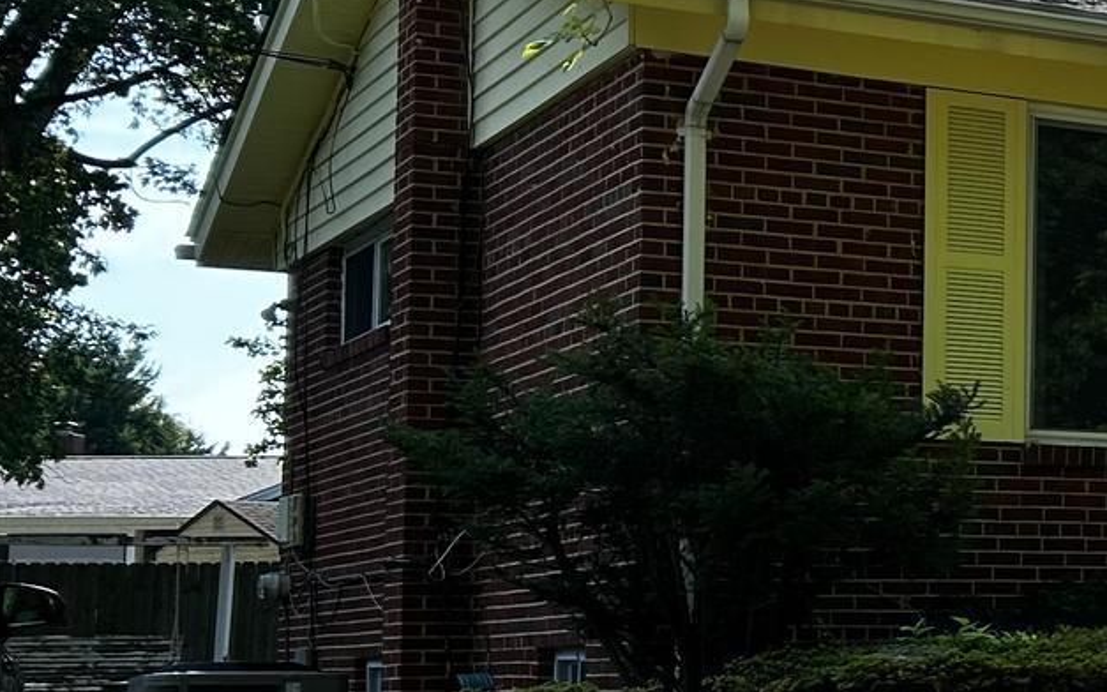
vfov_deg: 14.5
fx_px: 2715
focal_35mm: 90
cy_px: 468
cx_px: 1801
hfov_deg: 19.2
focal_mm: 5.7
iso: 50
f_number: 1.5
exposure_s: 1/1575
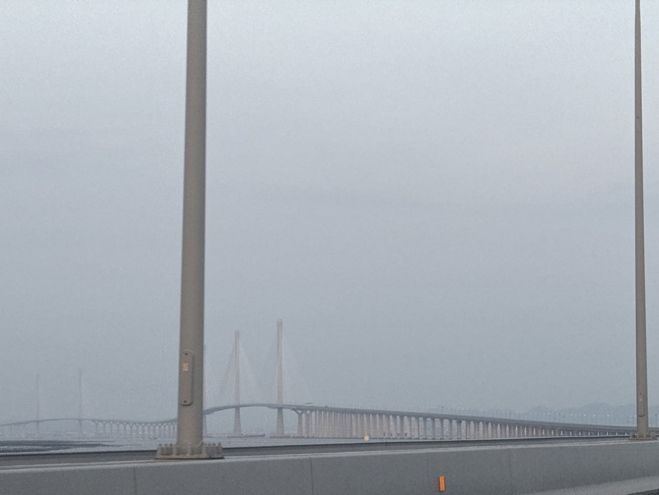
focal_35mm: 120
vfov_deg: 12.3
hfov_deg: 16.4
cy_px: 248
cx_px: 330
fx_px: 2284
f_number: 2.8
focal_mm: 15.66
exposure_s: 1/121
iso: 50
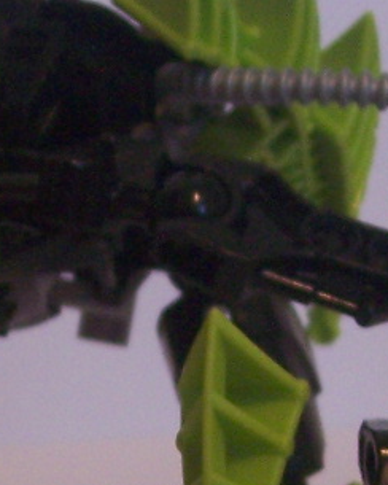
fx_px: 2684
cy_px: 371
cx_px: -3
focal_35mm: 187
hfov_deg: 8.2
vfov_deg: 10.3
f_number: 3.4
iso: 200
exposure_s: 1/8
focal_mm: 8
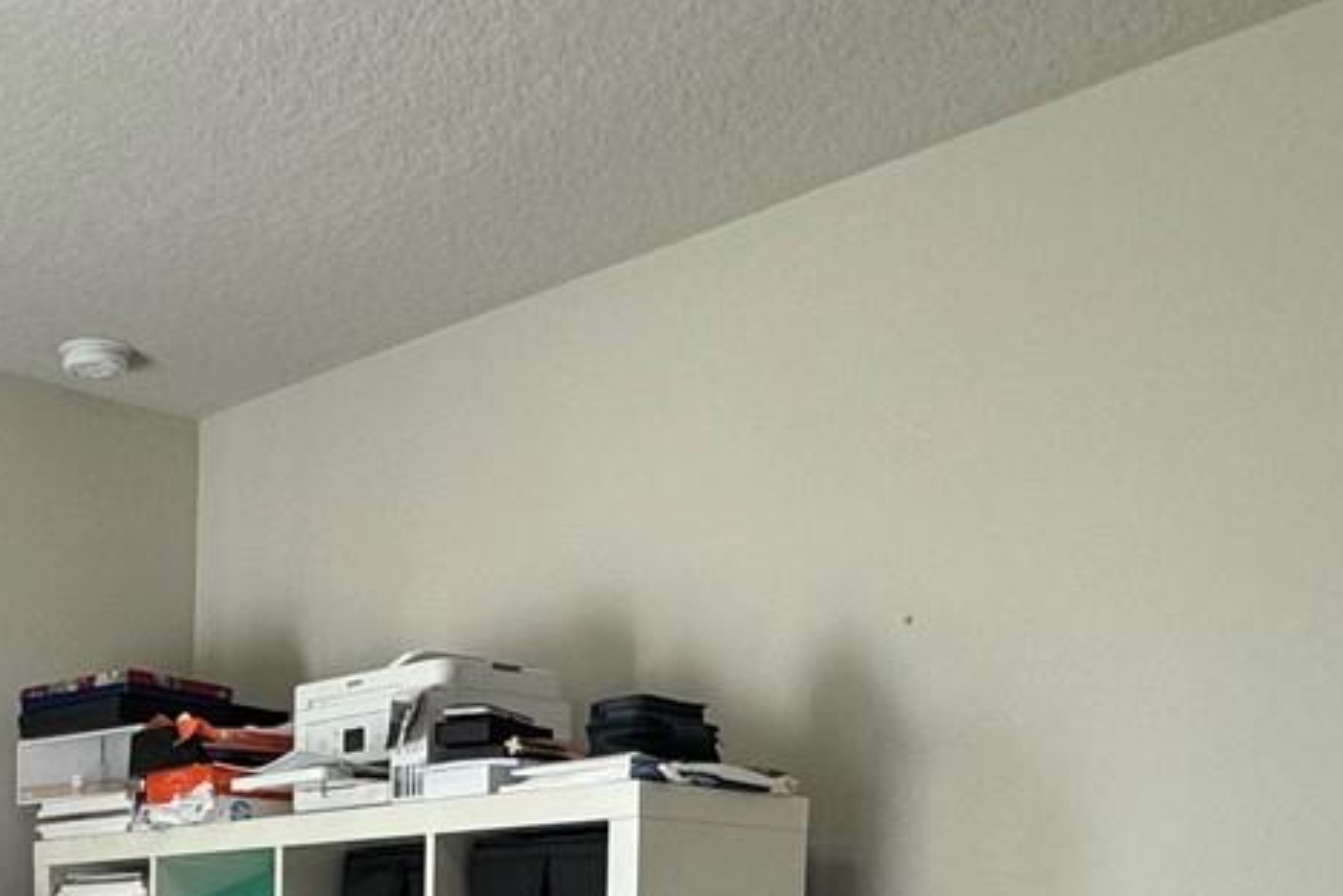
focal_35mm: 50
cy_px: 1121
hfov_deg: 37.0
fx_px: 1866
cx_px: 124
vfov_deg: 24.1
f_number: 2.2
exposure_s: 1/120
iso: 160
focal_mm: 2.22
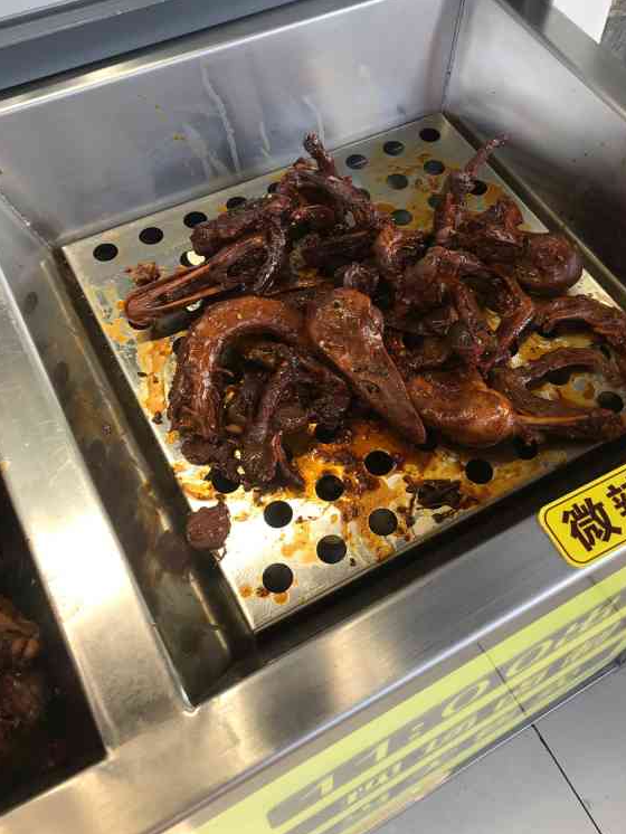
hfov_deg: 40.6
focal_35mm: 35
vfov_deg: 52.4
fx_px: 843
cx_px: 368
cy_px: 357
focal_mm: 3.99
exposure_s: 1/212
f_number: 1.8
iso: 20
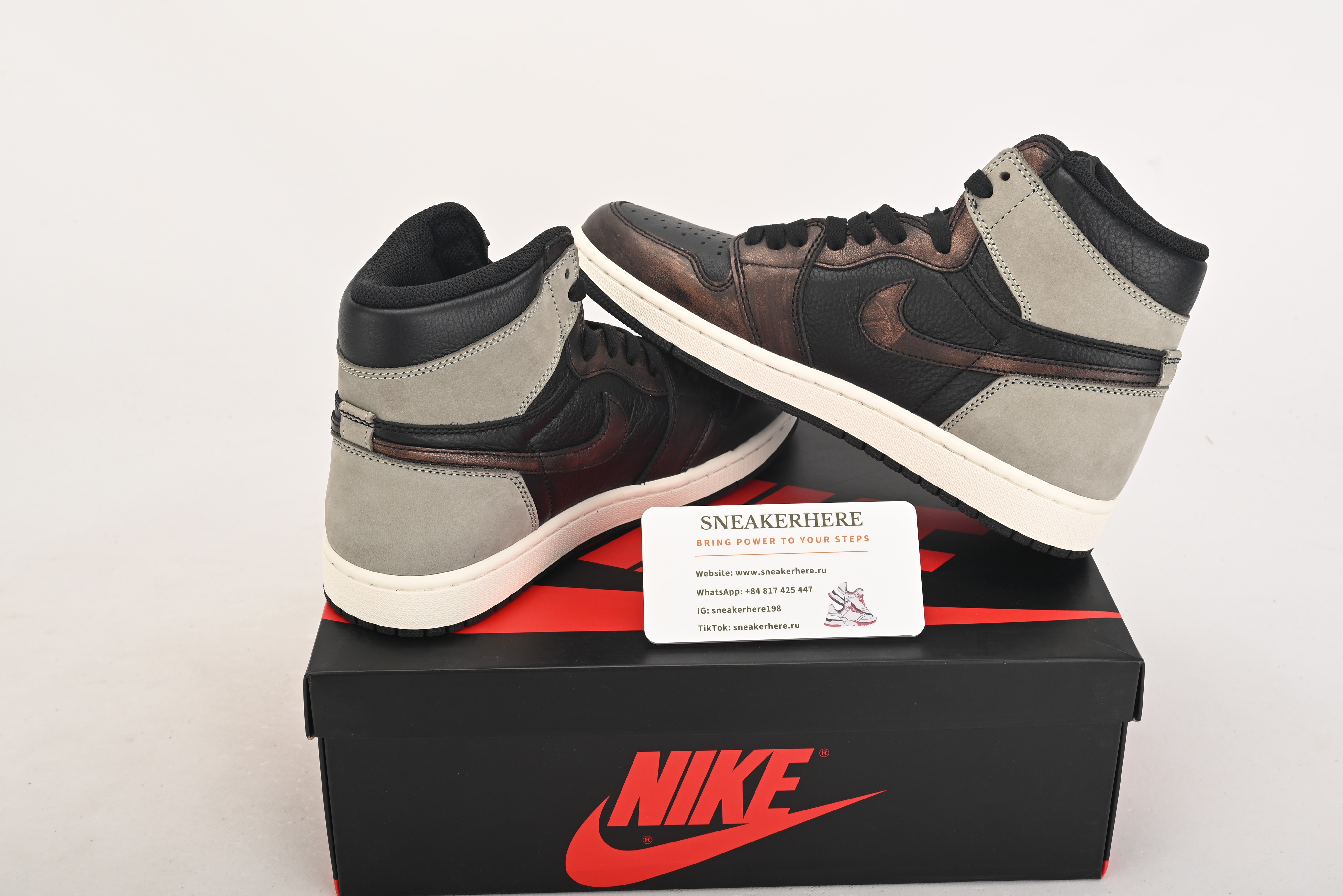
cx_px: 718
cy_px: 474
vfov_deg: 29.3
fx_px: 1717
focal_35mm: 46
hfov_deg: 42.7
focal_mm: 42
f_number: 11
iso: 100
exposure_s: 1/200
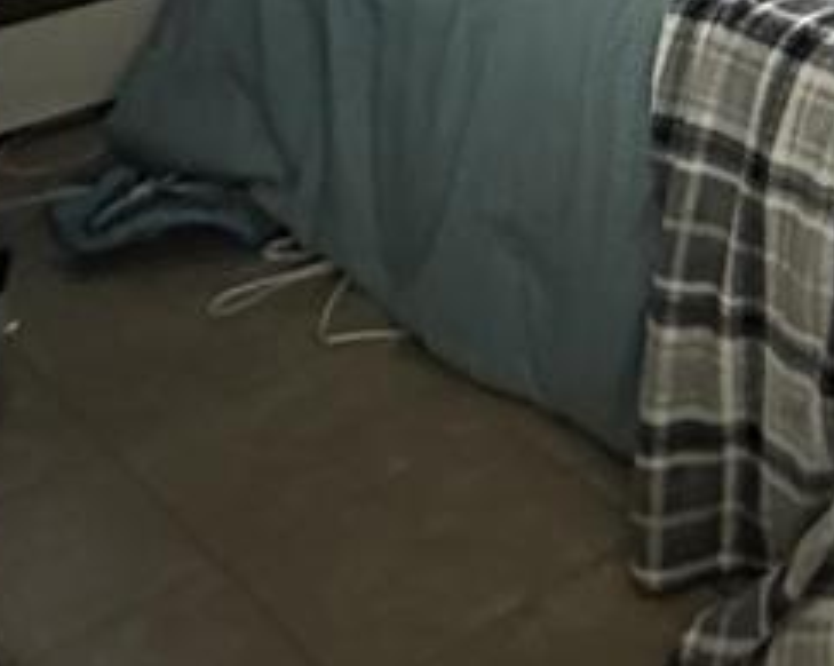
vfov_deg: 16.7
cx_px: 1376
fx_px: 1776
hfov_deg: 20.8
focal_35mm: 72
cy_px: -615
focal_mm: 2.22
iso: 1000
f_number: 2.2
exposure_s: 1/40
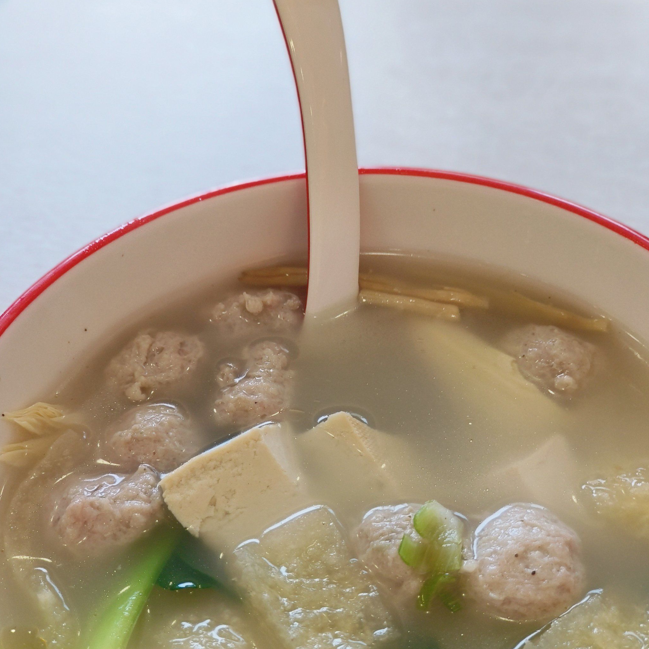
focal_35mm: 58
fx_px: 1230
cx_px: 324
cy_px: 422
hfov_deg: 29.6
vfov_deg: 29.4
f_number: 2
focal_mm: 6.7
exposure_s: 1/101
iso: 50
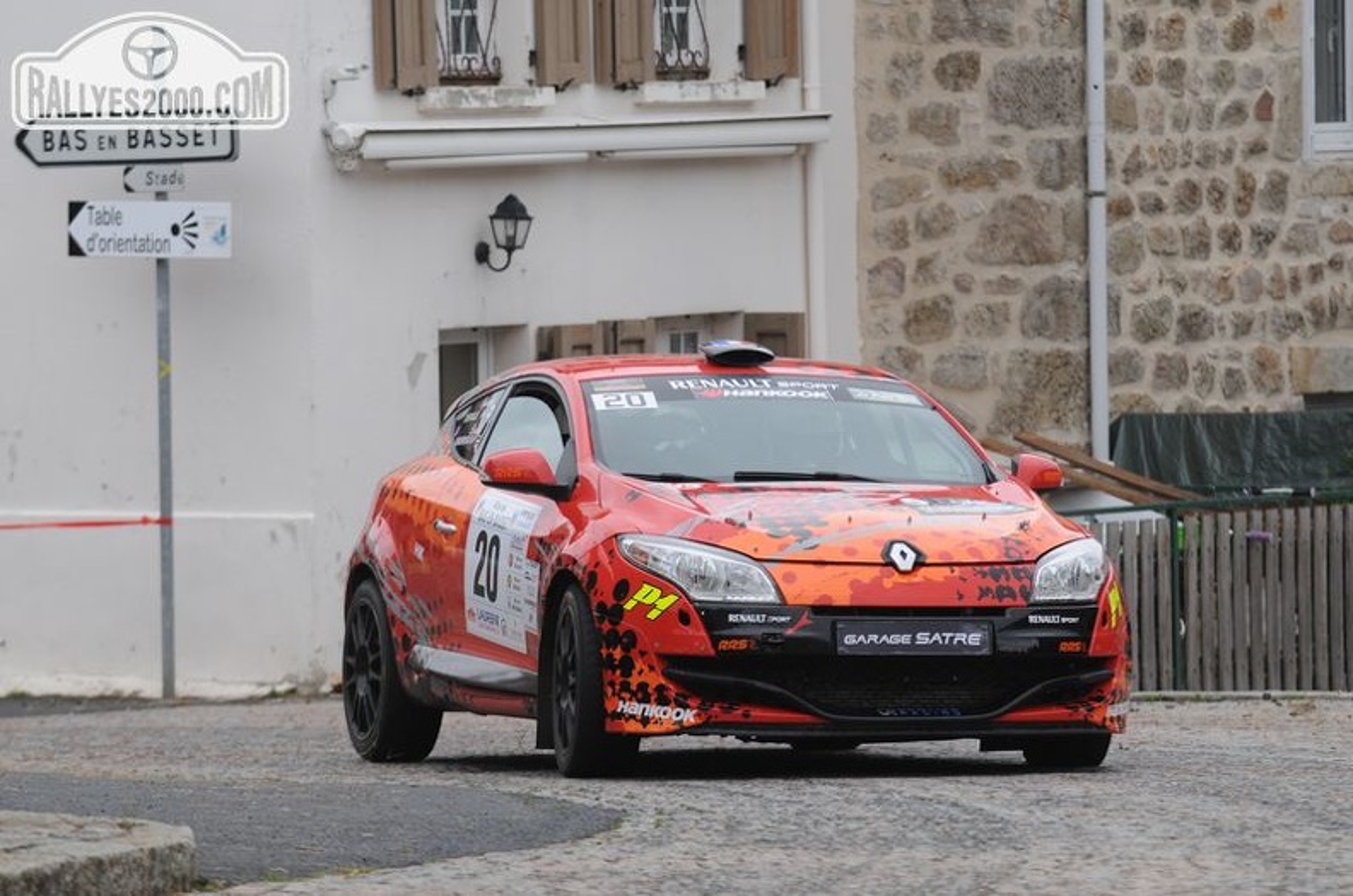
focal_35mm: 292
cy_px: 448
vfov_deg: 4.7
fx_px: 10973
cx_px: 676
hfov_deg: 7.1
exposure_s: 1/800
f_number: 16
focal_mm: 195
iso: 400
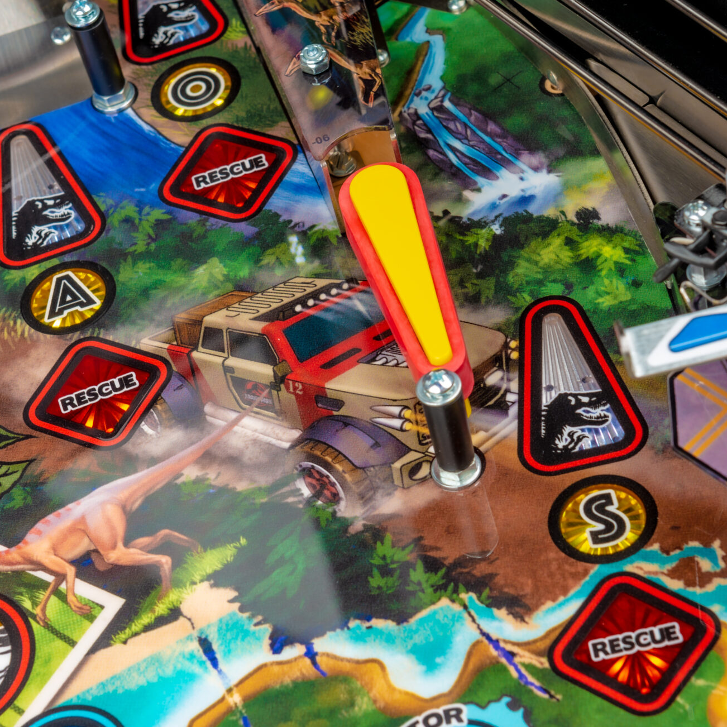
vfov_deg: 14.9
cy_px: 304
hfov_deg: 14.9
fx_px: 2780
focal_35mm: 117
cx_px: 392
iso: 100
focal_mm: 70
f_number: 10
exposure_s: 1/100
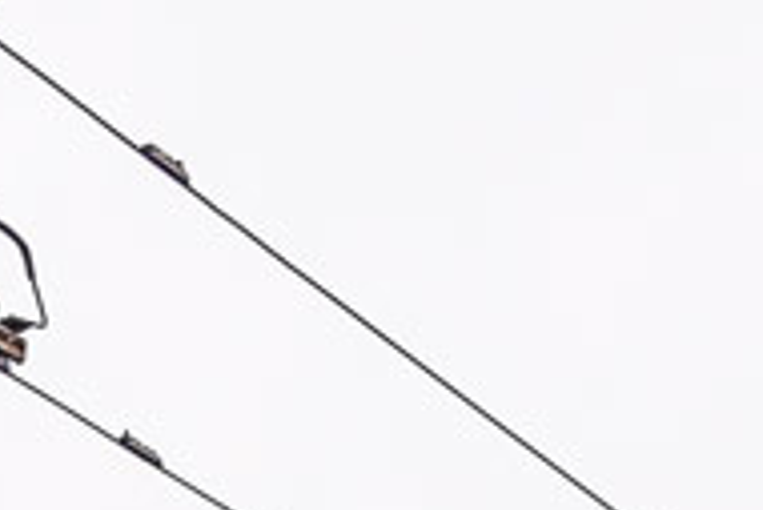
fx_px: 4815
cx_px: -1377
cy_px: 1373
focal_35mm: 227
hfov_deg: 8.0
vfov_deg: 5.8
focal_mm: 24
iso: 200
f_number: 5
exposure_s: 1/30
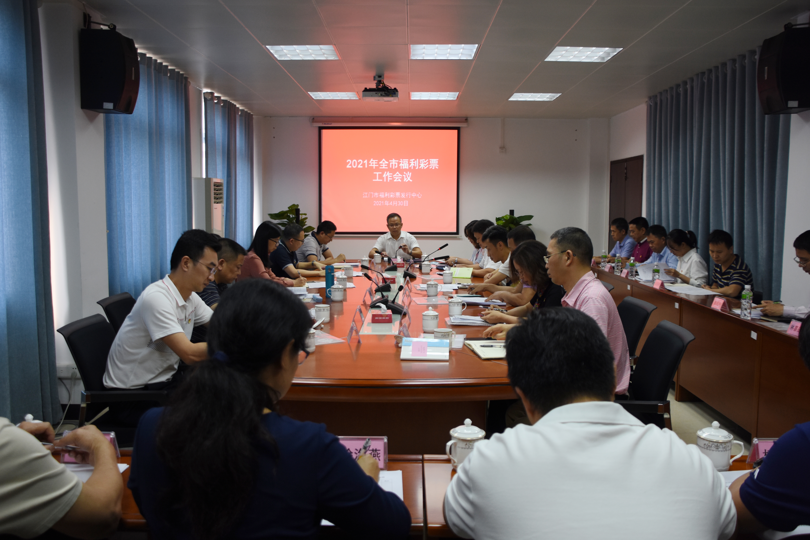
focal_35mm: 32
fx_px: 709
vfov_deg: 41.7
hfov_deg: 59.5
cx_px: 405
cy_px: 270
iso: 500
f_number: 4
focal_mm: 21
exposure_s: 1/80
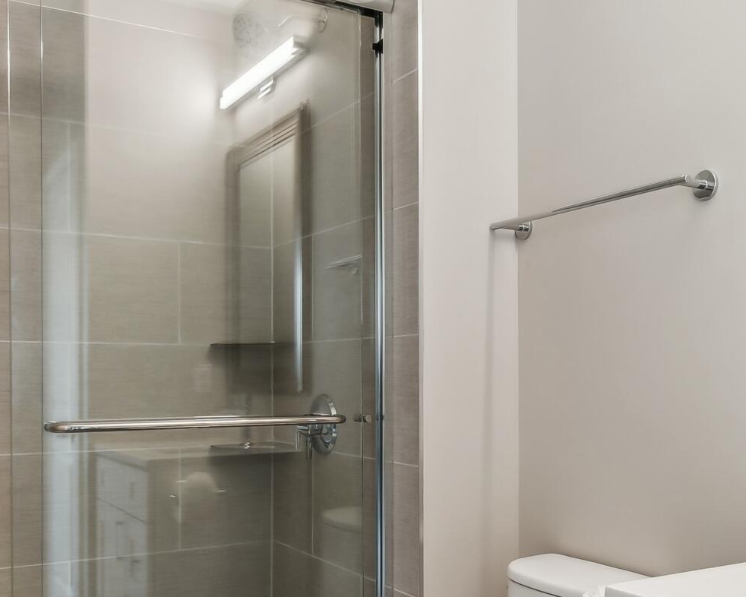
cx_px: 430
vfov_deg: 34.7
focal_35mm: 43
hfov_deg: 42.8
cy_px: 372
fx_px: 950
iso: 200
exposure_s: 1/4
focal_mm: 15
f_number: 11
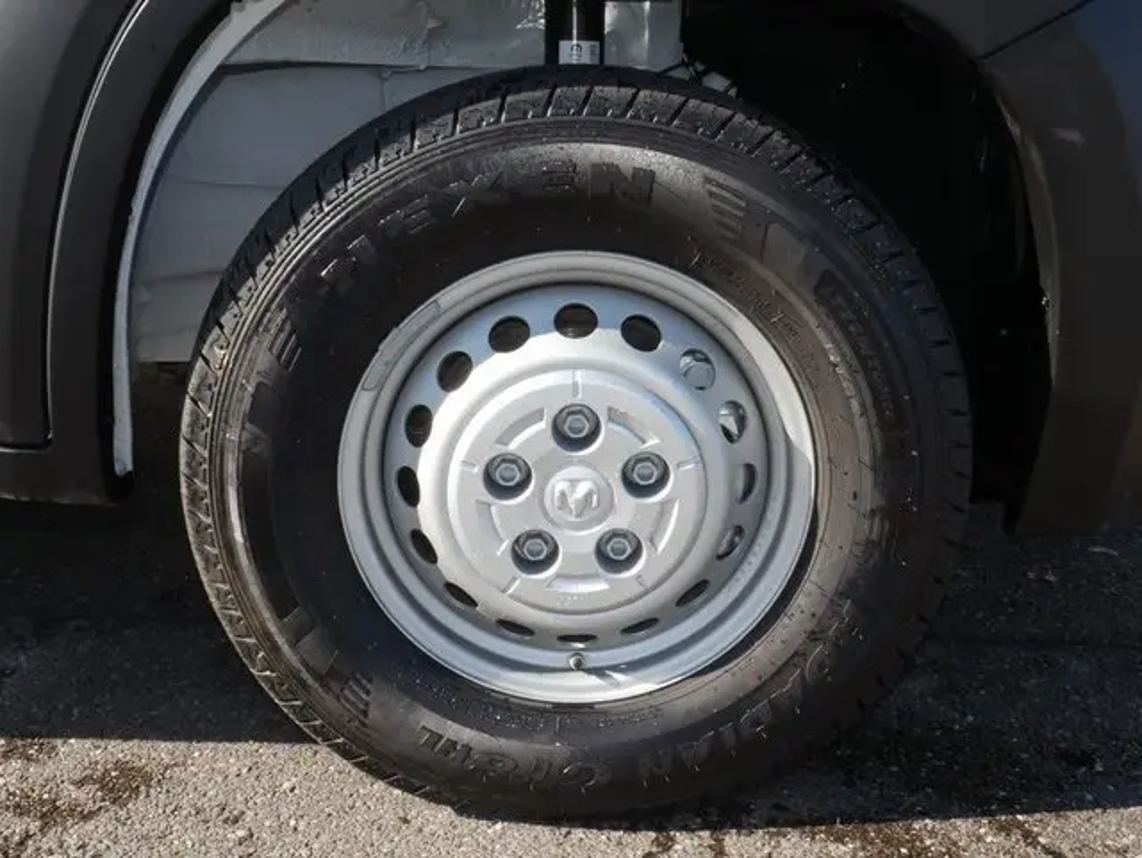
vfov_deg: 36.0
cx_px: 571
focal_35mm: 40
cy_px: 429
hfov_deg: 46.8
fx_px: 1321
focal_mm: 20
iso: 500
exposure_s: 1/60
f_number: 20
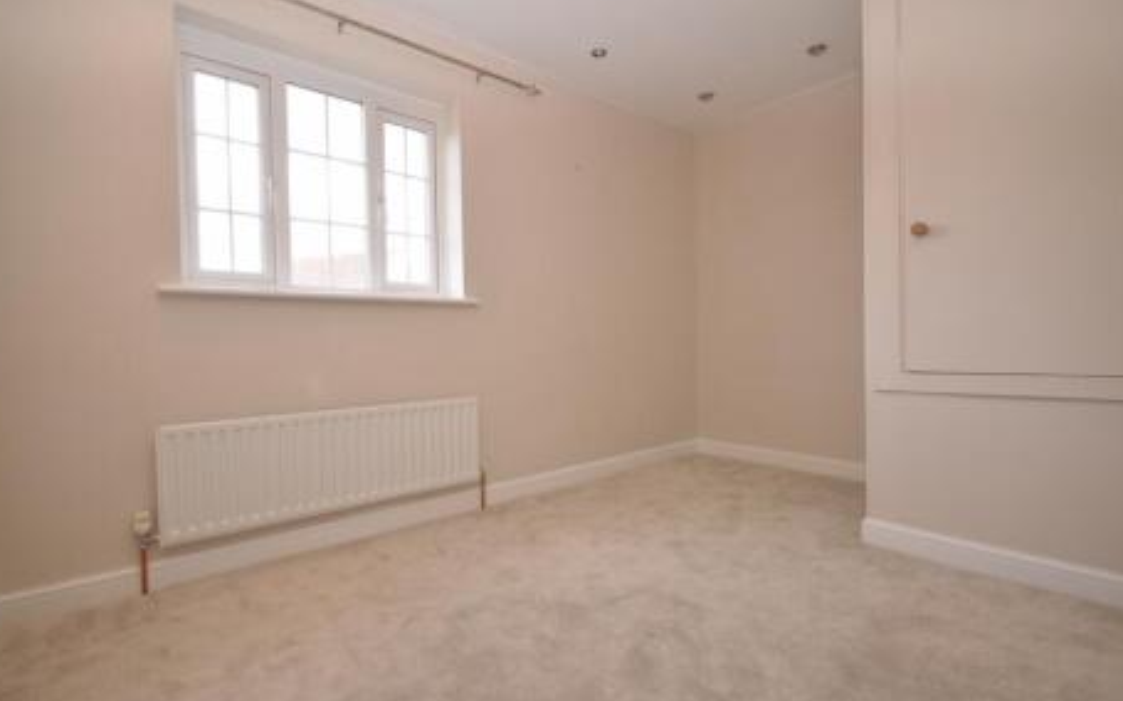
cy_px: 349
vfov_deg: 71.2
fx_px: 490
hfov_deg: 97.8
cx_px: 550
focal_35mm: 16
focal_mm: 10
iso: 400
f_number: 4.5
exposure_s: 1/80
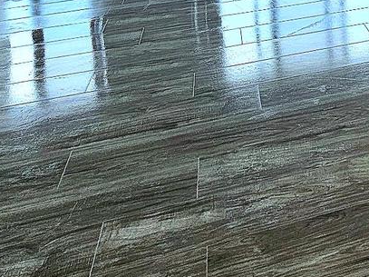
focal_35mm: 46
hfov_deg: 37.0
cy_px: -188
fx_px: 490
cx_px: 368
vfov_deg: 22.5
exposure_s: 1/120
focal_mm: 2.2
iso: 64
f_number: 2.2
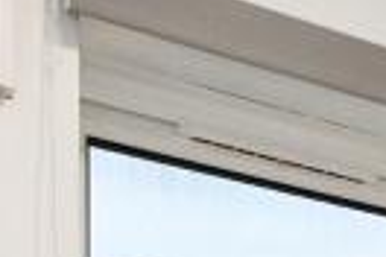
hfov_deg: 18.2
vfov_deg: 10.4
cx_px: 395
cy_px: 669
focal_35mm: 109
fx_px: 1169
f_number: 6.3
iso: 1000
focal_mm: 14
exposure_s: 1/50
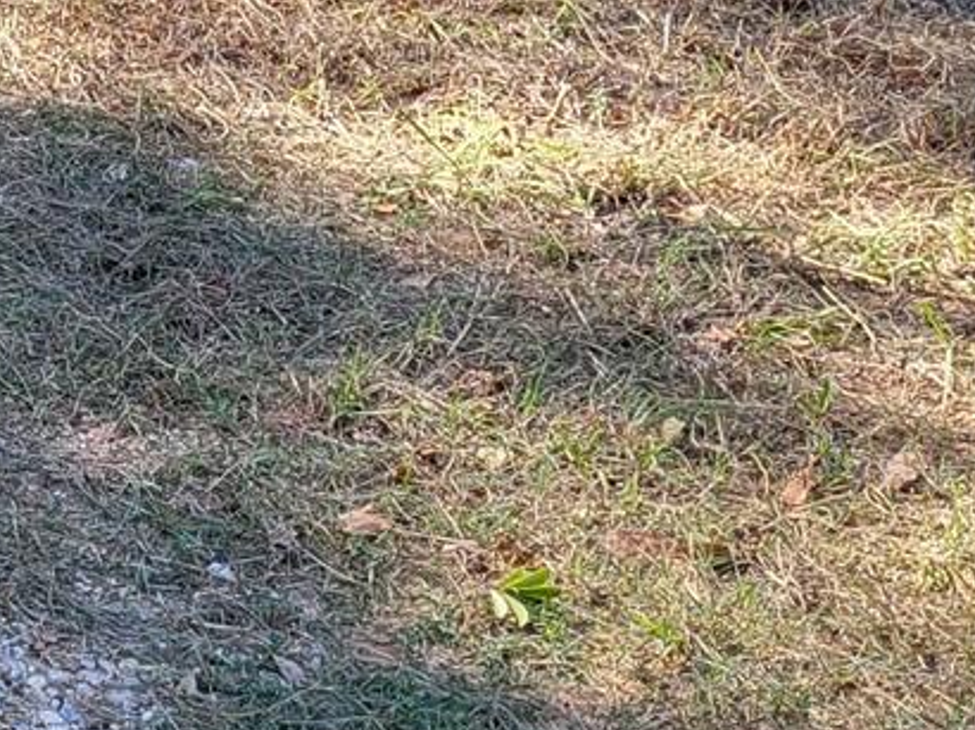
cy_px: -459
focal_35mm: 130
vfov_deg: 10.9
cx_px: -635
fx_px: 3659
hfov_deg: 13.9
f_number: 1.8
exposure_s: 1/225
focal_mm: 5.4
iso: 40
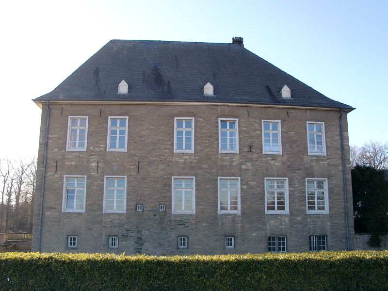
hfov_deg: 54.0
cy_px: 146
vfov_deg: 41.8
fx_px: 381
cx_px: 194
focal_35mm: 34
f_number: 4
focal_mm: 7.13
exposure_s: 1/209
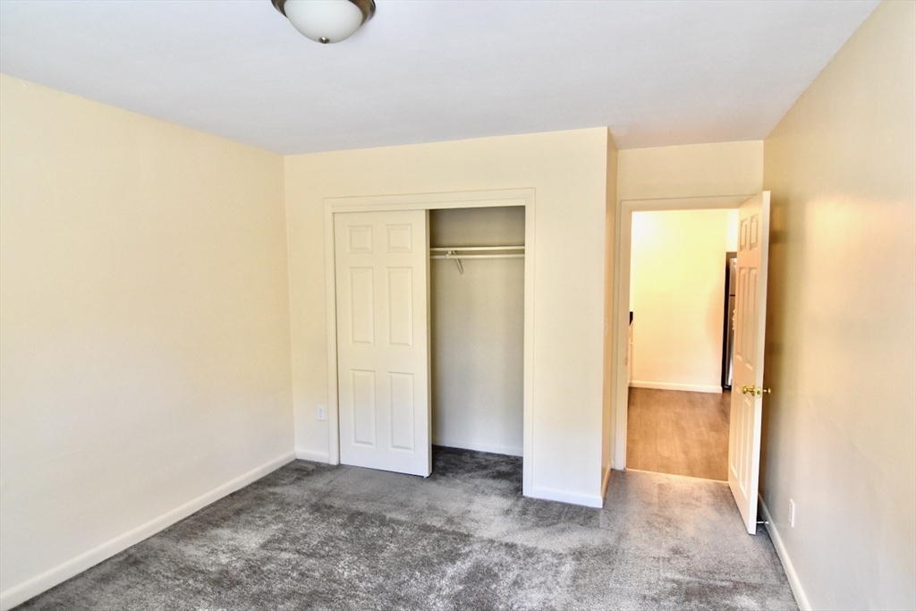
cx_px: 458
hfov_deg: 85.4
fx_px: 496
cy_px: 306
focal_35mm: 20
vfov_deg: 63.2
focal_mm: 13
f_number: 4.5
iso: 800
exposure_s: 1/80
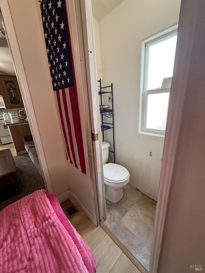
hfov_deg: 85.7
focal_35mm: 14
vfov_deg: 102.1
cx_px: 102
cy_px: 136
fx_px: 111
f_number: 2.2
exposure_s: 1/60
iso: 200
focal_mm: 2.22
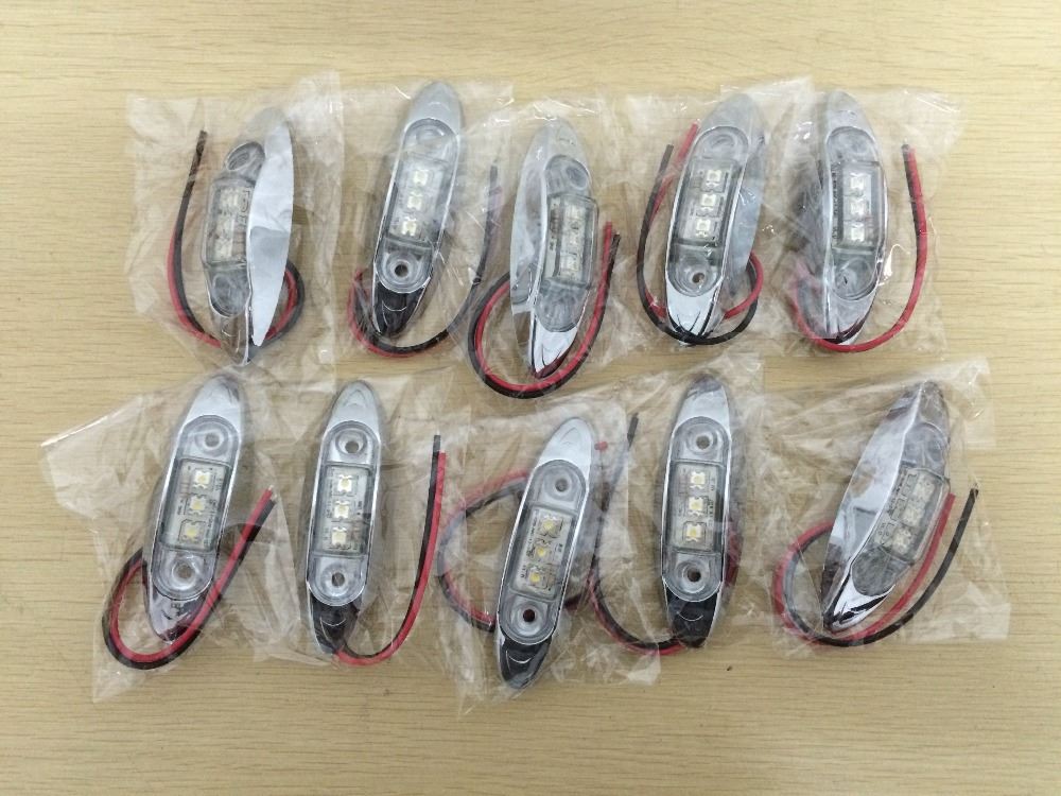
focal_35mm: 29
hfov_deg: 61.7
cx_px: 530
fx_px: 889
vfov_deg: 48.2
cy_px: 398
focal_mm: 4.15
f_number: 2.2
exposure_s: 1/33
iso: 320
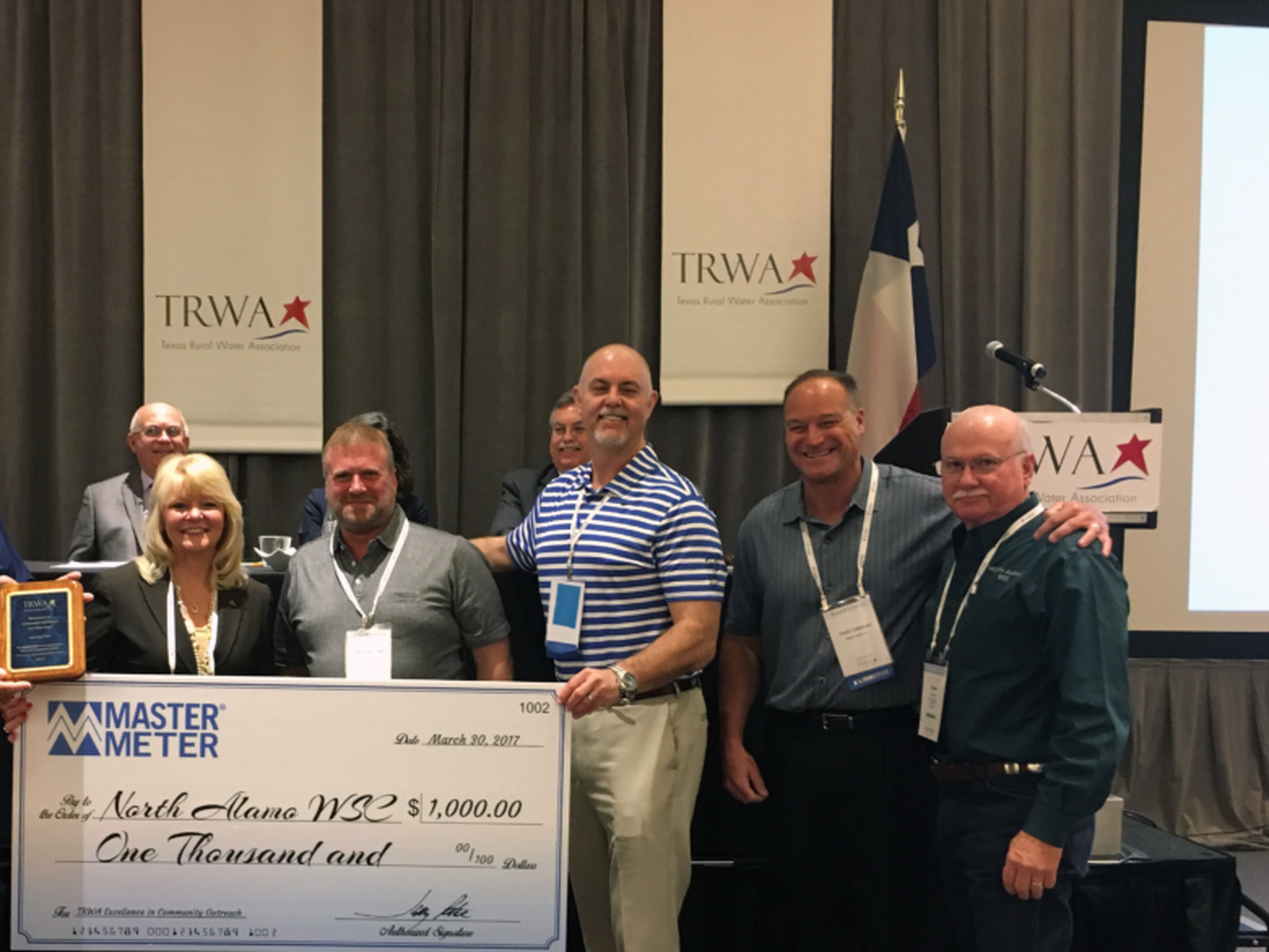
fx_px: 1393
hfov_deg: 48.3
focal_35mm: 38
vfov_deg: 37.5
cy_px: 606
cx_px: 450
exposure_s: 1/20
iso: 200
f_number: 2.2
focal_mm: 4.15
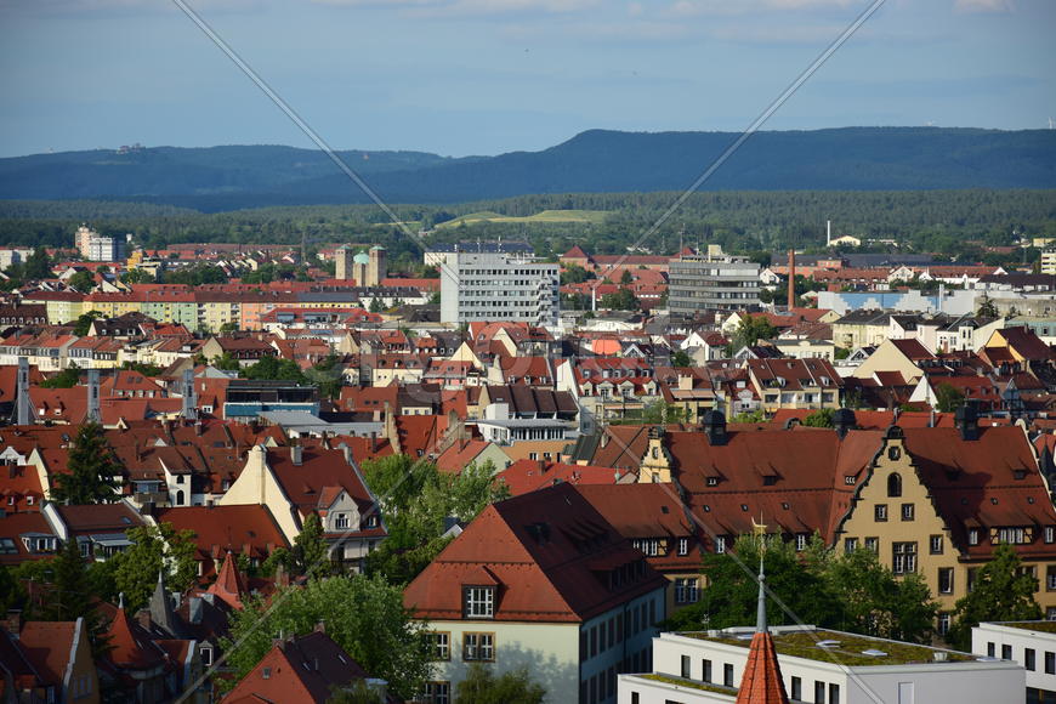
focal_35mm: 158
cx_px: 528
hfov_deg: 13.0
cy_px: 352
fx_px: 4620
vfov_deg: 8.7
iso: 100
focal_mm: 105
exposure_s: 1/400
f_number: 5.6
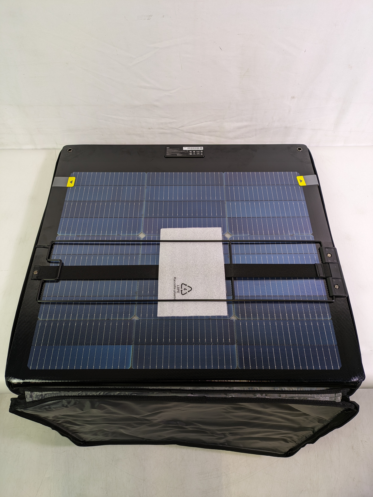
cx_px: 186
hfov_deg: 54.9
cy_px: 248
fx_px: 359
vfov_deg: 69.4
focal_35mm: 25
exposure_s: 1/40
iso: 54
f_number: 1.89
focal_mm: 5.43
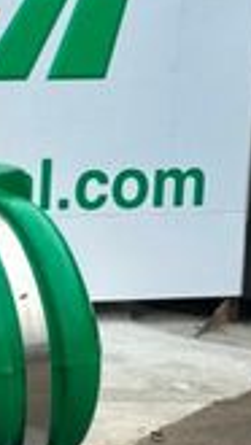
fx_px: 1122
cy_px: 227
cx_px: -456
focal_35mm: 95
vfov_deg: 22.4
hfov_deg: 10.1
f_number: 1.78
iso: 80
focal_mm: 6.86
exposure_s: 1/594
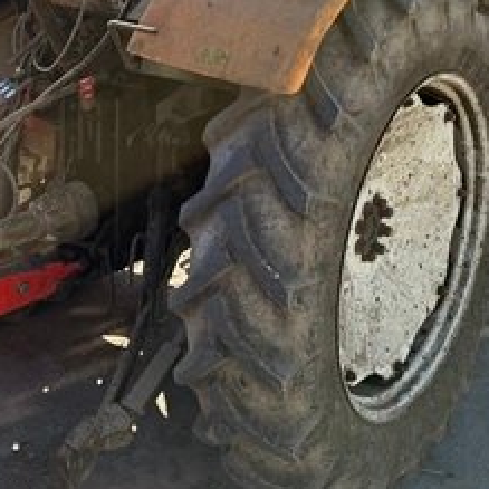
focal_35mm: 58
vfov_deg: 28.3
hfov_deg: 29.5
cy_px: 36
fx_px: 927
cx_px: 270
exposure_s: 1/2169
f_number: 1.78
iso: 100
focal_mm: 6.76
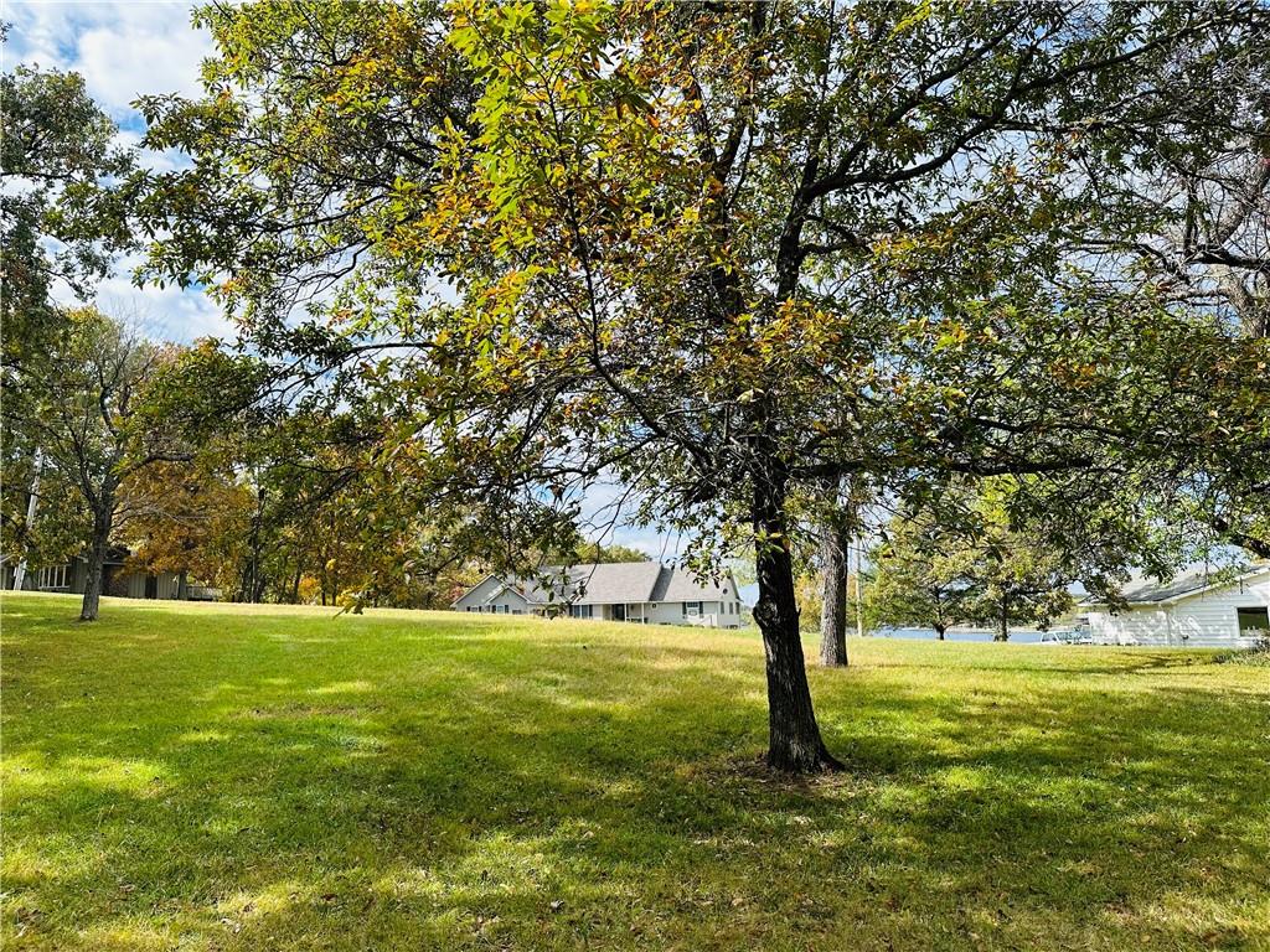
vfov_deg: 56.8
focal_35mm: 24
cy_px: 476
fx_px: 881
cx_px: 635
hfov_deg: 71.6
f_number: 1.78
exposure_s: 1/2110
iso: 80
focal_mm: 6.86
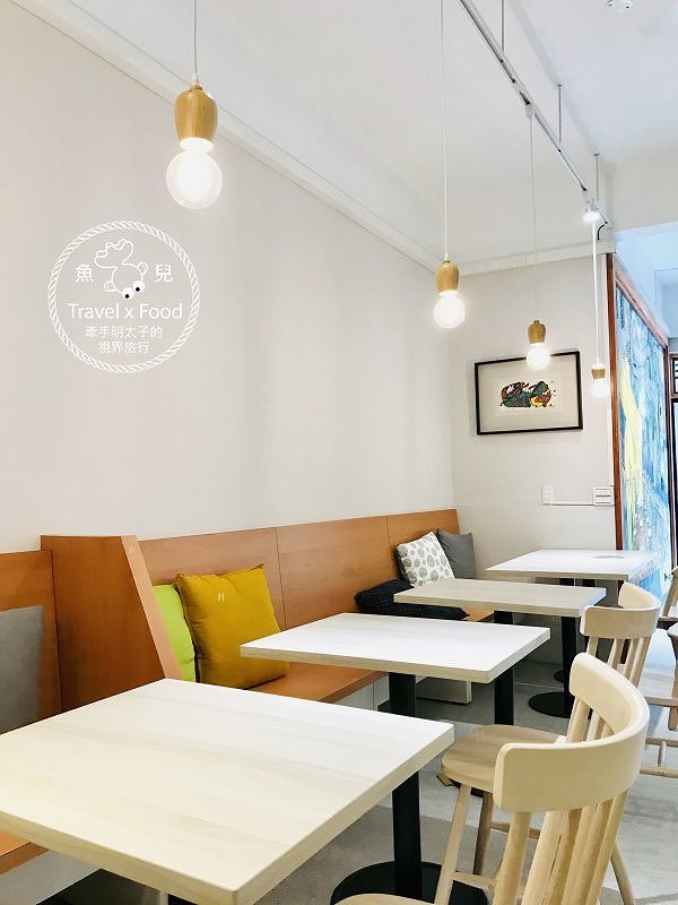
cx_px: 339
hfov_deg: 49.7
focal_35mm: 28
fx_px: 731
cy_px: 452
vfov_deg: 63.4
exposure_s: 1/30
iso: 32
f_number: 1.8
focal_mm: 3.99
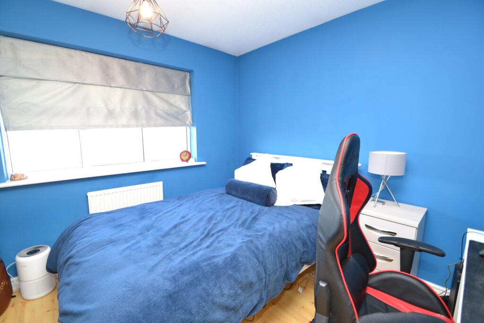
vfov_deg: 77.3
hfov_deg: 100.4
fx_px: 202
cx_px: 242
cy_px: 162
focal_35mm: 15
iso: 640
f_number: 3.5
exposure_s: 1/60
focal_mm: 10
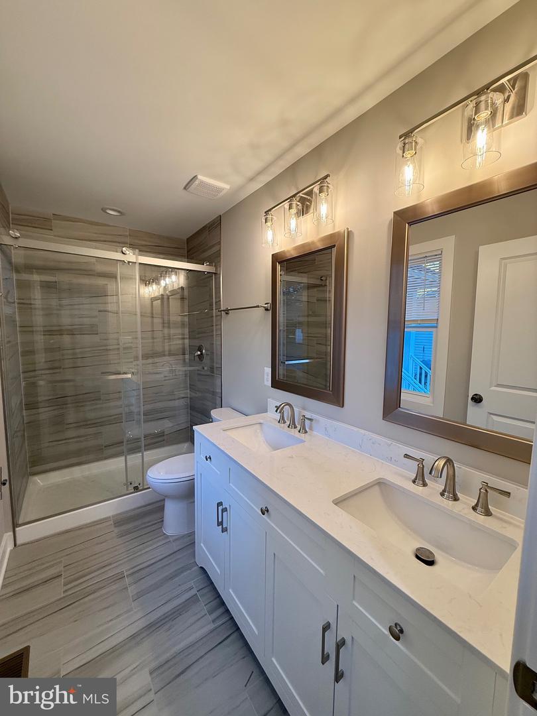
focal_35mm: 14
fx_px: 290
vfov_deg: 102.1
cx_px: 268
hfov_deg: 85.7
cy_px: 358
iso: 125
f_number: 2.2
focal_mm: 2.22
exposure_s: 1/120
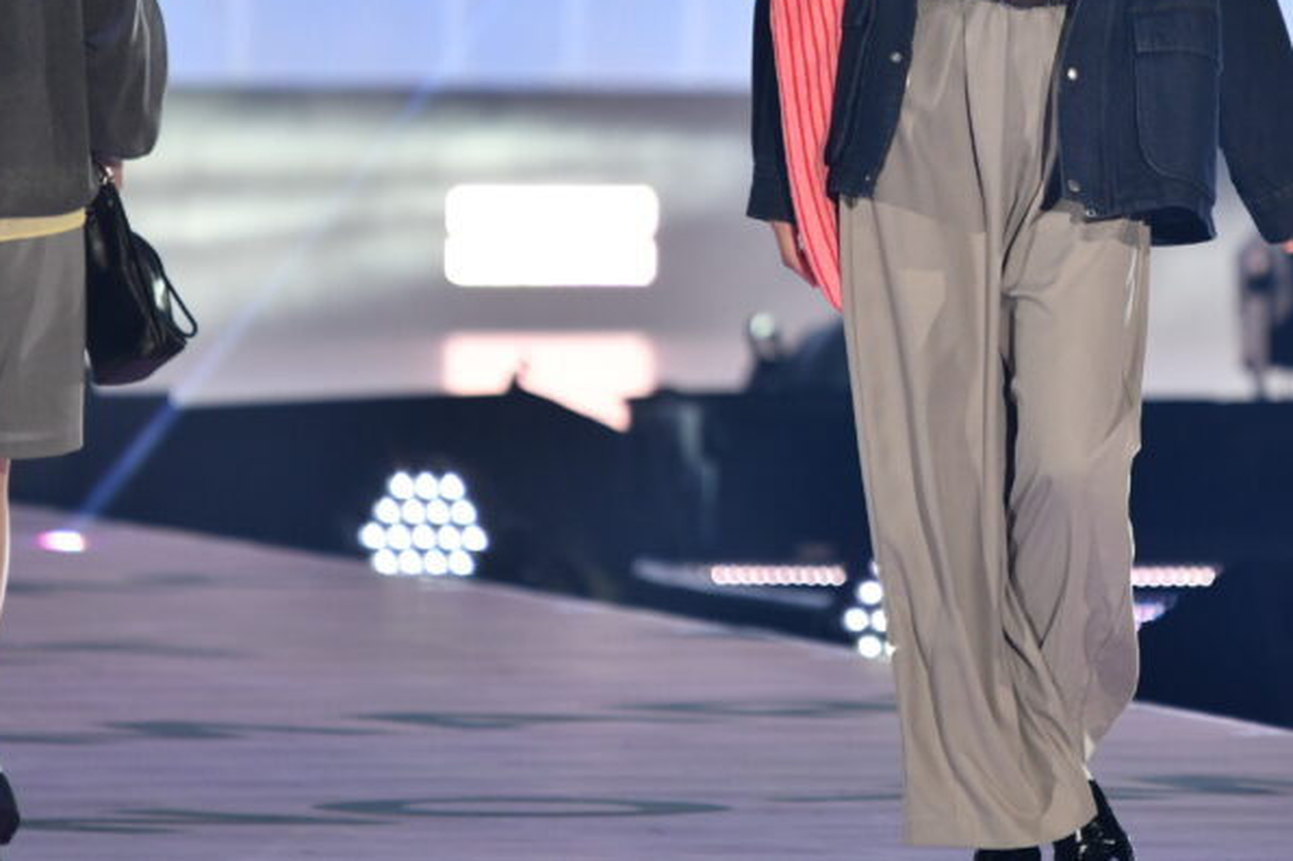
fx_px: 37018
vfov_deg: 1.3
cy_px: 123
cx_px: 1052
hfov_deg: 2.0
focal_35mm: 1031
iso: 1600
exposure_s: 1/800
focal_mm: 600
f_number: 6.3
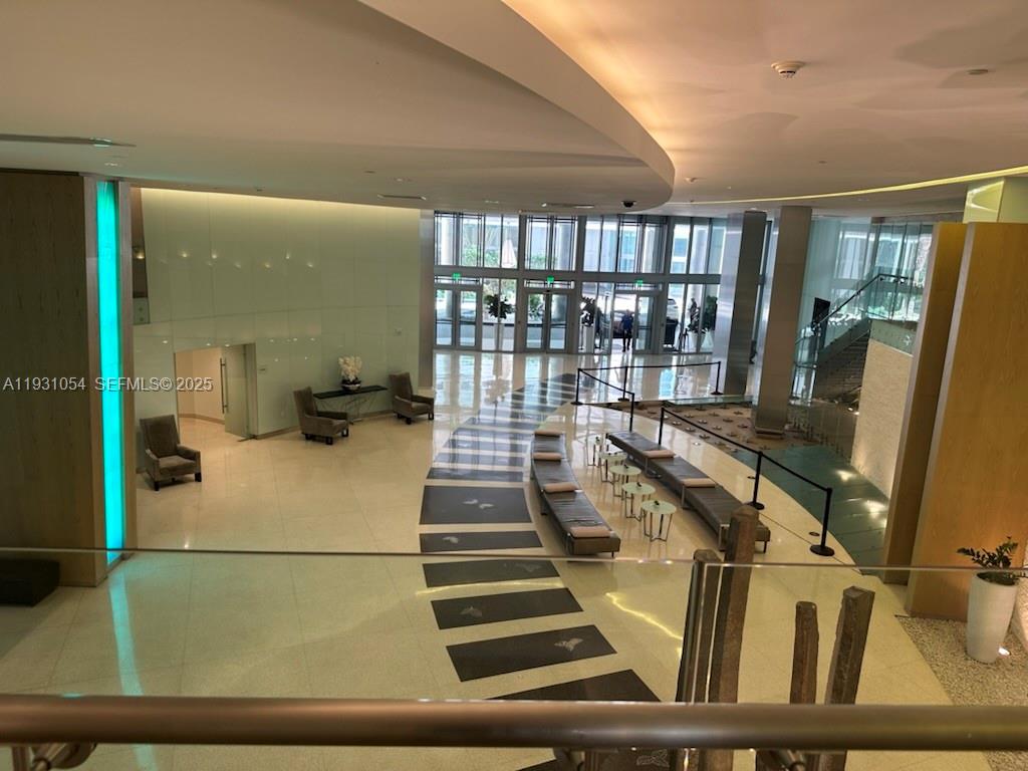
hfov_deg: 71.6
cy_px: 386
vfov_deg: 56.8
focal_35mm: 24
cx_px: 514
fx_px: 713
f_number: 1.78
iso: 125
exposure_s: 1/60
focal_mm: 6.86
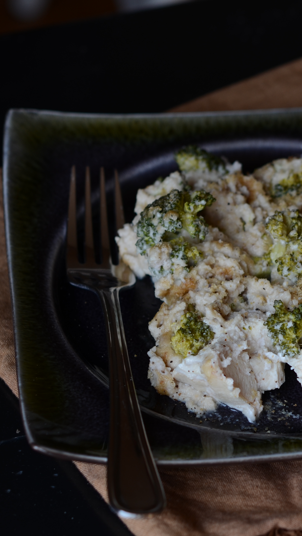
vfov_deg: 15.0
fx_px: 2035
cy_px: 267
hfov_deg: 8.5
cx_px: 271
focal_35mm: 143
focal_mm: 60
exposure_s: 1/100
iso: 200
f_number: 4
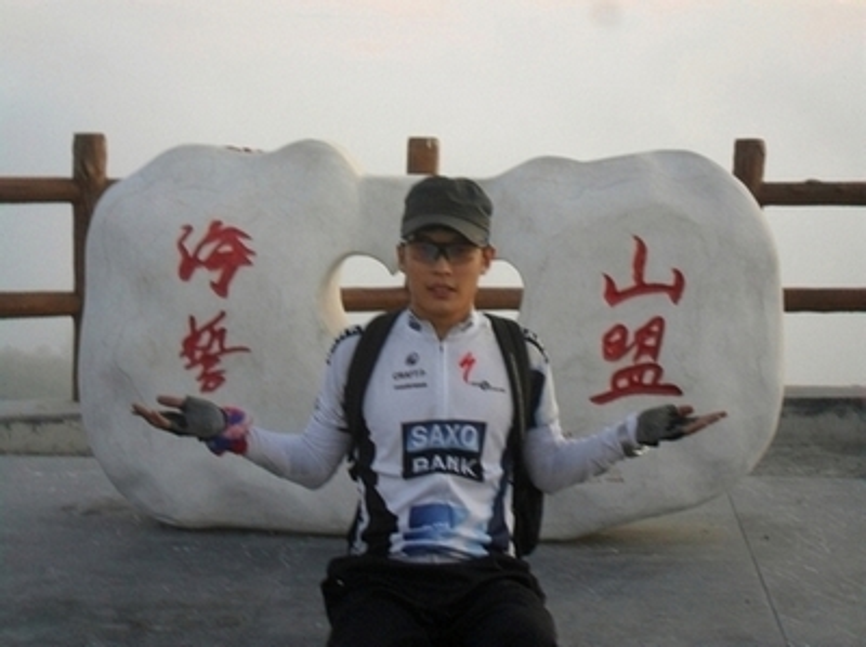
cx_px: 433
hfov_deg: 25.4
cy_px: 324
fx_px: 1924
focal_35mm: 77
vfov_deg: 19.1
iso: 200
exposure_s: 1/30
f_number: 5
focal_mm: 13.6
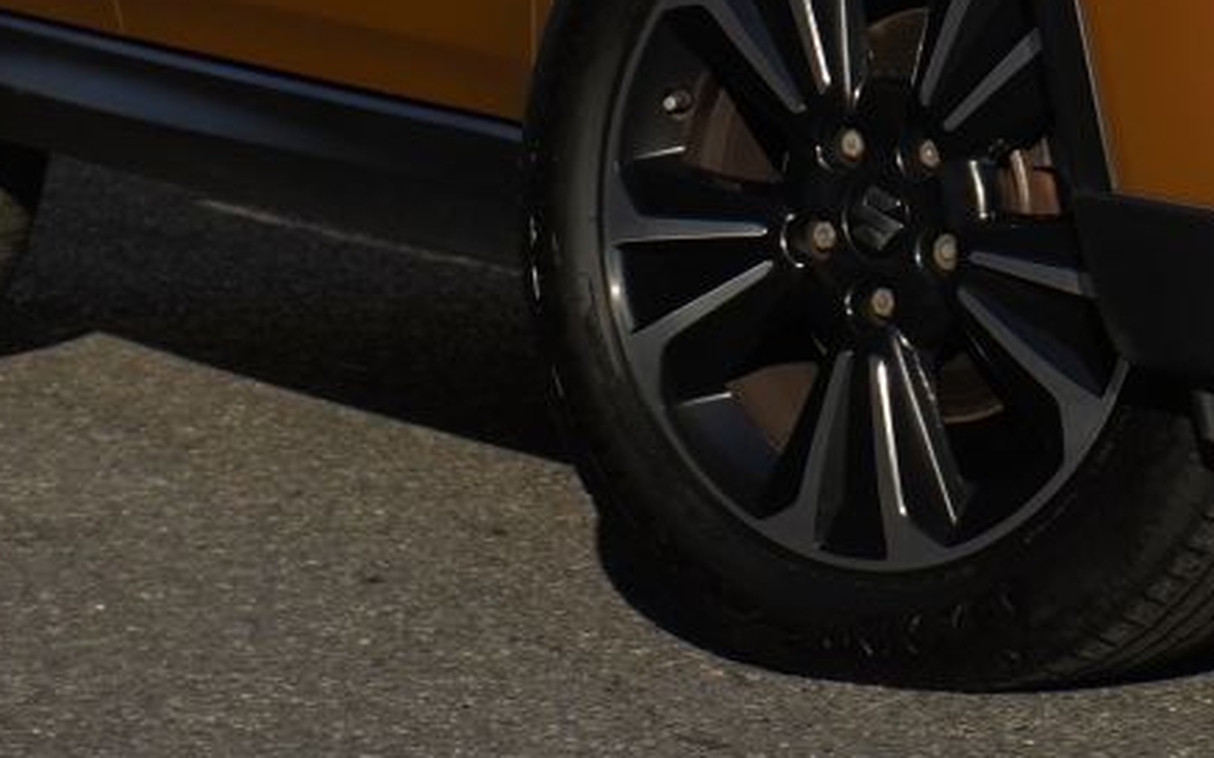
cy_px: -405
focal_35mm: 263
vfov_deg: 5.0
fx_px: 8696
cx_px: 1389
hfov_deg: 7.9
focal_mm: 47
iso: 400
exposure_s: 1/1000
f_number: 6.7
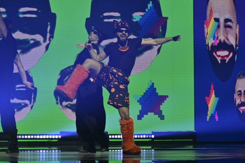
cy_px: 82
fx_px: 776
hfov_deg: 17.9
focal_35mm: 114
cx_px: 122
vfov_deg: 12.0
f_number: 9
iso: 3200
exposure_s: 1/500
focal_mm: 76
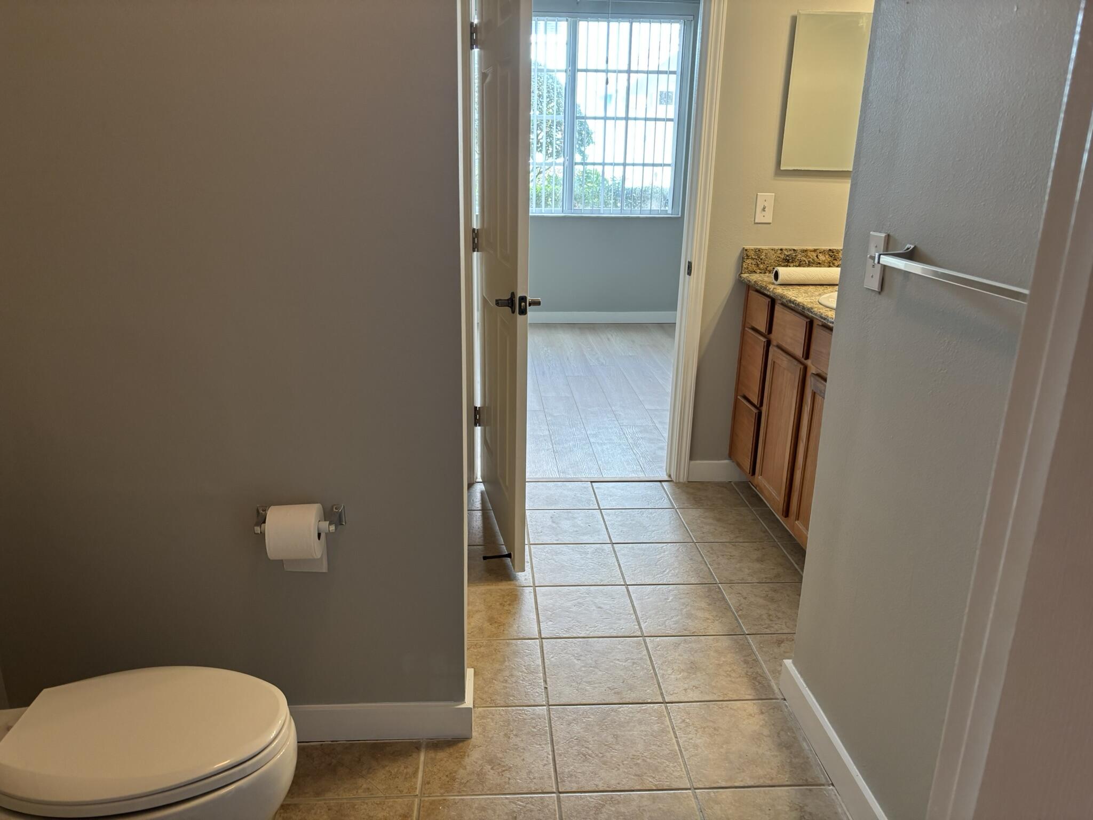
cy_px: 410
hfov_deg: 67.3
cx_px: 546
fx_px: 821
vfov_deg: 53.1
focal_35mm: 26
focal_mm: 5.96
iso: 125
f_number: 1.6
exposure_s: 1/120
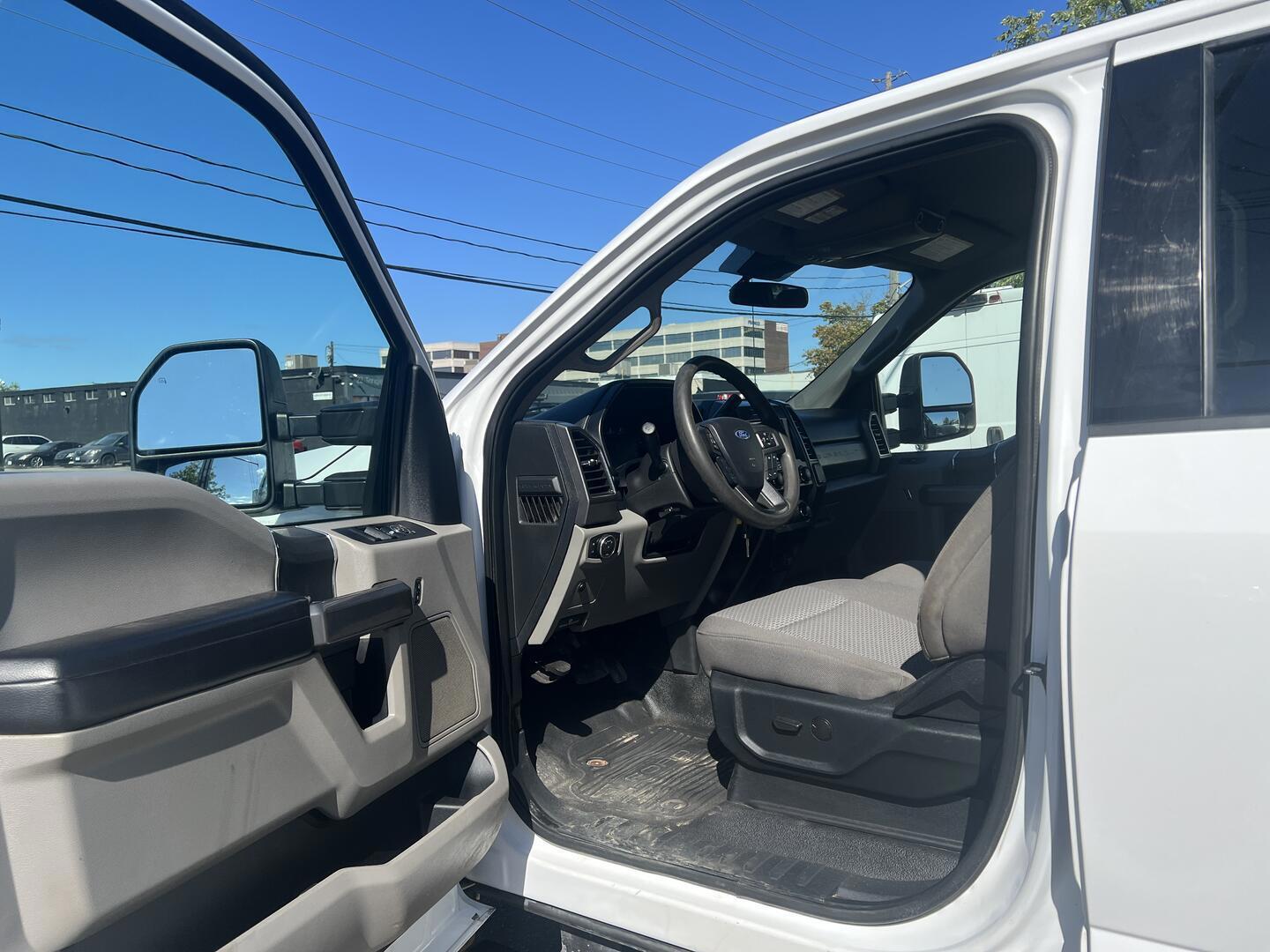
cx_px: 635
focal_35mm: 26
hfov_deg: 67.3
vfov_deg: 53.1
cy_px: 476
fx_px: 954
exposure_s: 1/3460
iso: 50
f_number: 1.5
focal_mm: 5.7
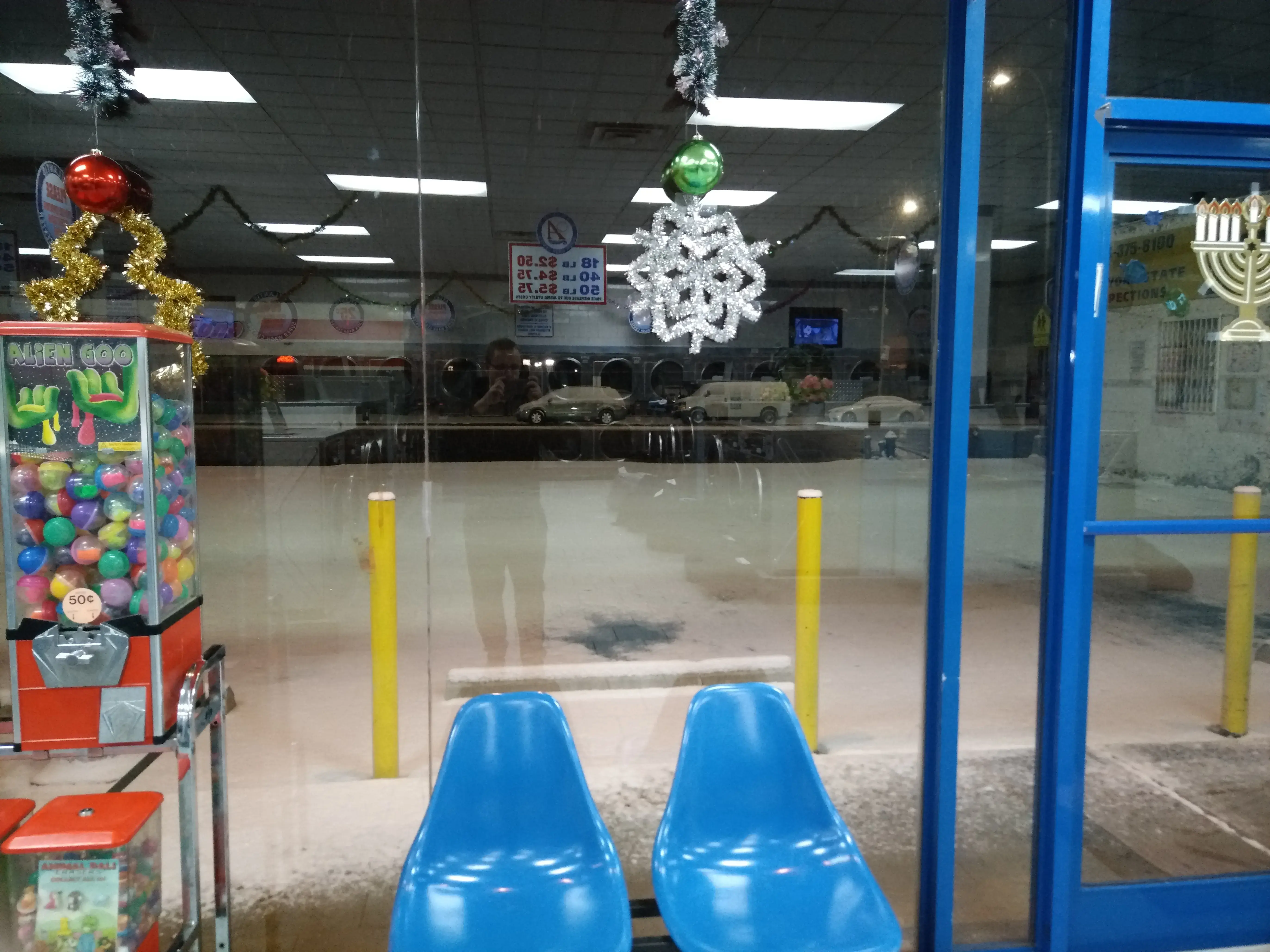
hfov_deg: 73.9
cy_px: 476
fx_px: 844
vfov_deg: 58.8
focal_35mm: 23
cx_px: 635
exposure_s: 1/20
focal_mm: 4.04
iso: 1300
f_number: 2
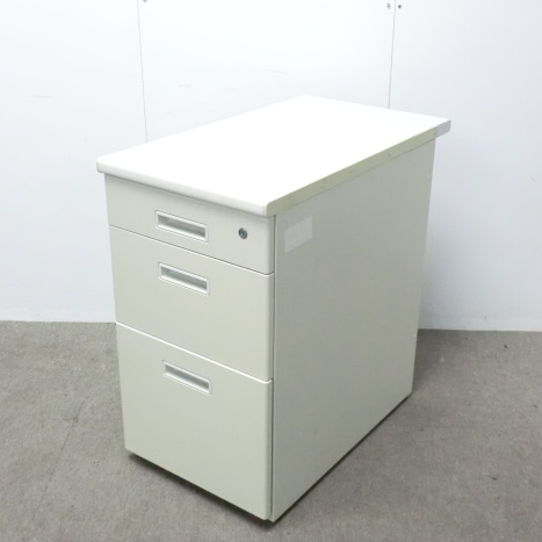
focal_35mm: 46
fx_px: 815
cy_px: 266
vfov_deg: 36.8
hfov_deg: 36.8
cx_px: 276
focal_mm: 6.9
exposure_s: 1/40
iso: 800
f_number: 3.9
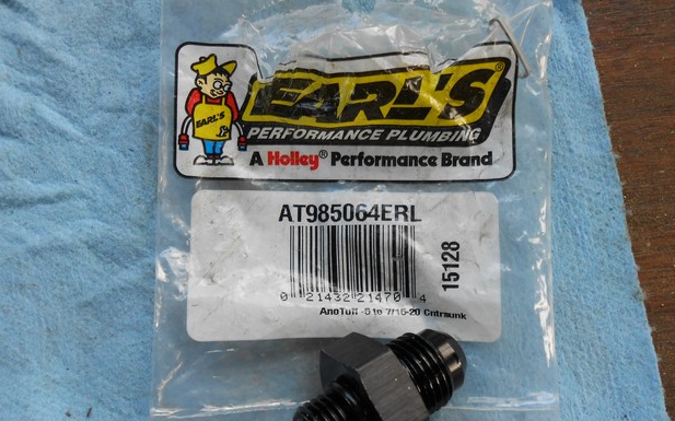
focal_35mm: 33
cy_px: 238
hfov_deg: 58.2
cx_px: 336
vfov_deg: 38.2
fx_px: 607
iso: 80
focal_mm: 5.3
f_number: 3.8
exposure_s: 1/80
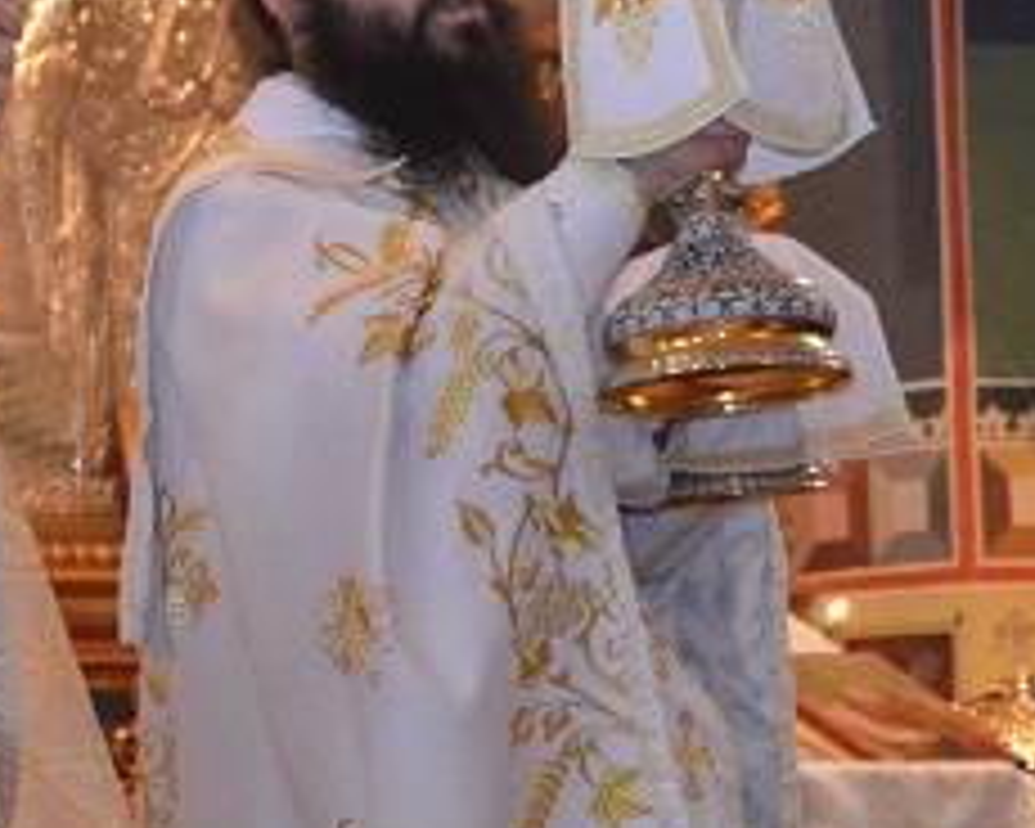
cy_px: 374
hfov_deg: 10.0
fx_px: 5619
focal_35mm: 183
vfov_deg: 8.4
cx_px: -824
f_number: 4
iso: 2200
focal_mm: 25
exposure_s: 1/60
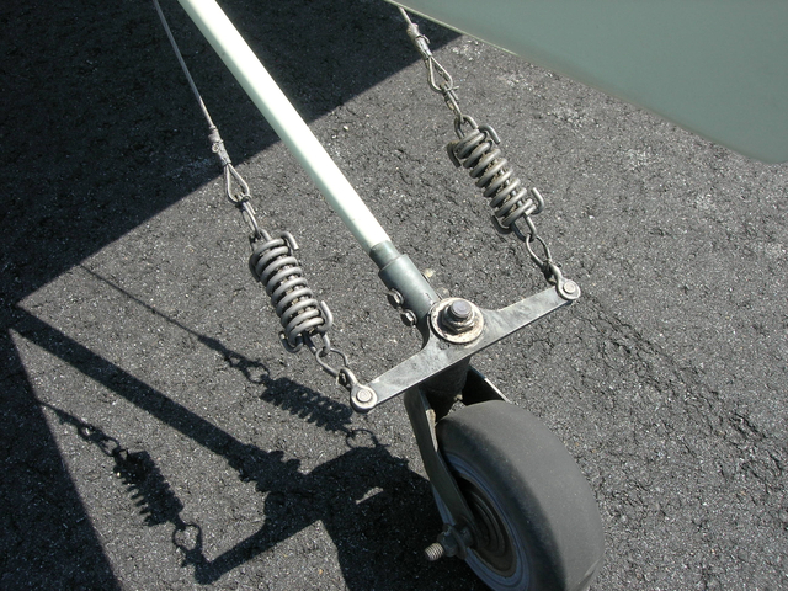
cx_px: 394
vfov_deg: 37.7
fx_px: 865
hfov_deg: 49.0
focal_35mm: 38
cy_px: 296
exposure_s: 1/286
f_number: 4.8
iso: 64
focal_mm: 7.8
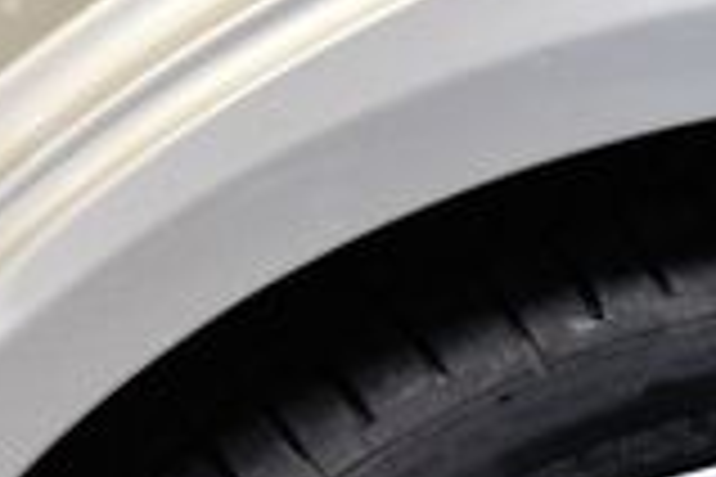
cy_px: 644
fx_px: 2884
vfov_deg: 9.3
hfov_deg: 13.5
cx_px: -288
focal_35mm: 145
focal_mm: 18
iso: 2500
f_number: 3.5
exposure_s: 1/125
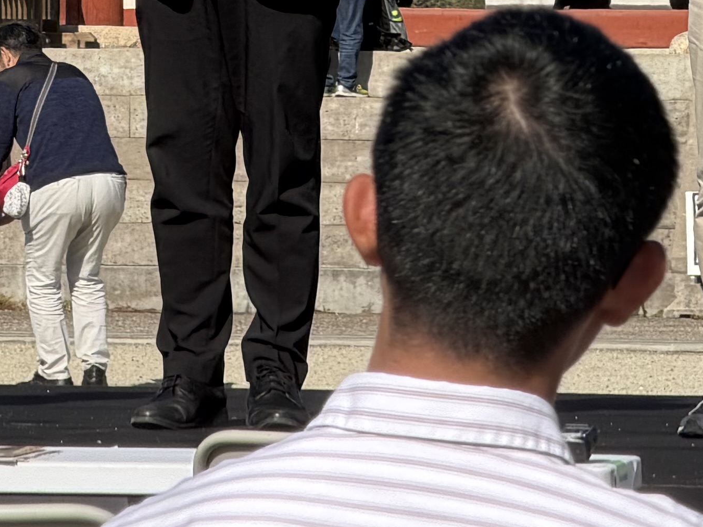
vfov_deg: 3.5
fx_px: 8592
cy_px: -541
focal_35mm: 423
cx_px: 135
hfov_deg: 4.7
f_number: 2.8
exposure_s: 1/631
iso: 25
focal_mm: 16.89
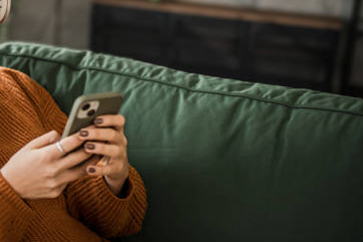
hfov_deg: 31.9
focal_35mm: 61
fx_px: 615
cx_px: 66
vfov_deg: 22.0
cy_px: 44
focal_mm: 35
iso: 320
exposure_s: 1/320
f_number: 1.8
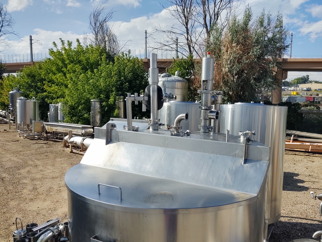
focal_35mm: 33
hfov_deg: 54.9
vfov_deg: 42.8
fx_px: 307
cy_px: 142
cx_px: 196
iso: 100
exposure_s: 1/5228
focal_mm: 4.75
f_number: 1.7
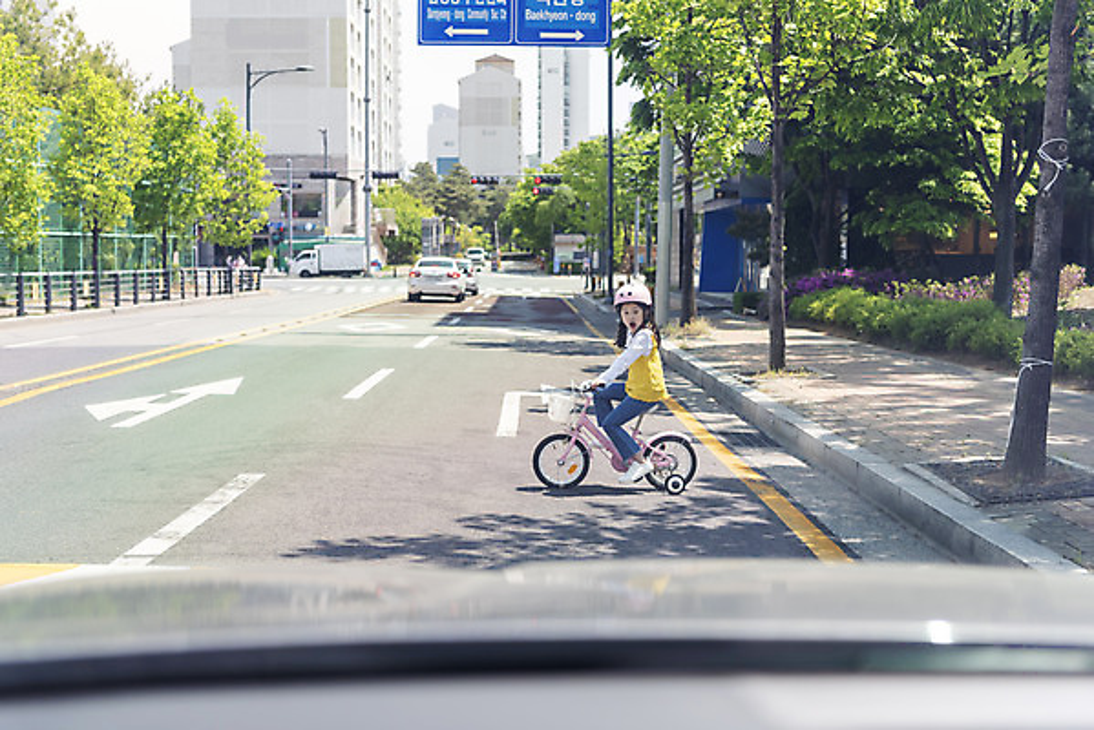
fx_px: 1368
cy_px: 365
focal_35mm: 45
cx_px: 547
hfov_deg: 43.6
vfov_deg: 29.9
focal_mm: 45
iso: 200
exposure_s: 1/160
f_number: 2.8
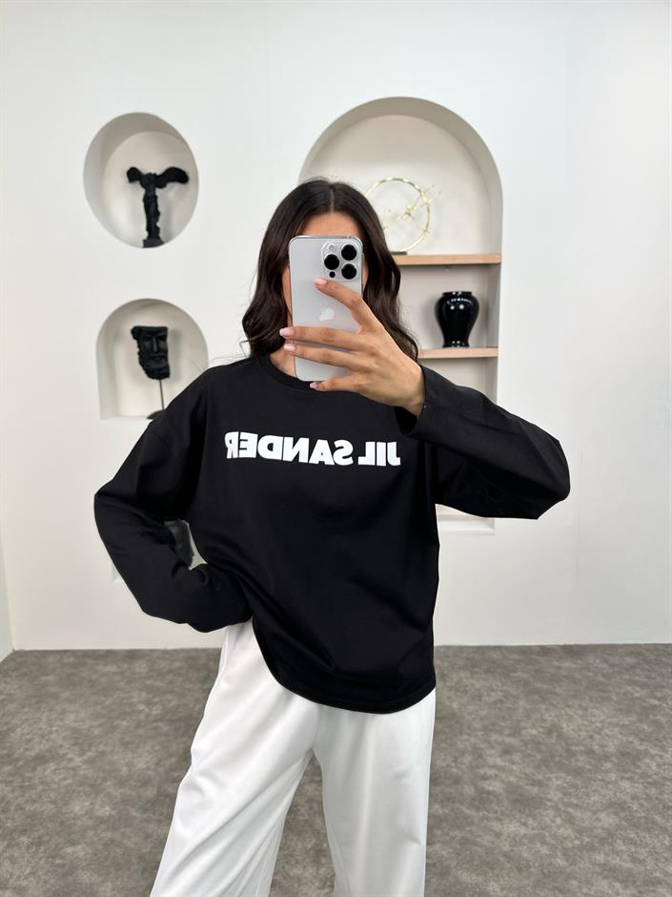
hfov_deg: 56.8
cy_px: 448
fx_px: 621
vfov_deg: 71.6
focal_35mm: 24
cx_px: 336
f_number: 1.78
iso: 80
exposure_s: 1/344
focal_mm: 6.86
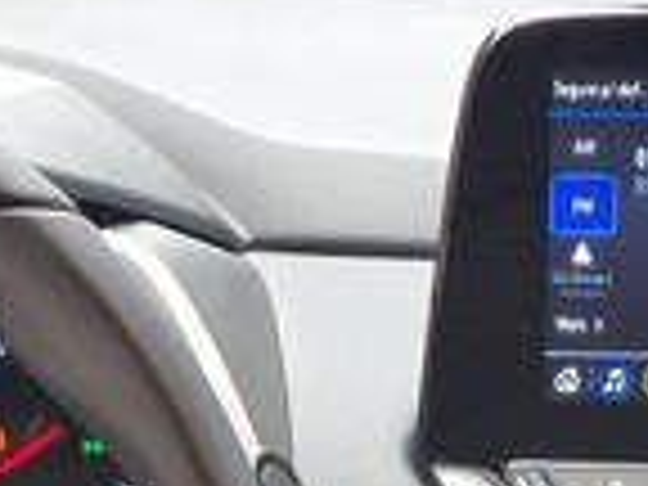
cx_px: 698
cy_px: 1233
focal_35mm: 164
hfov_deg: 11.9
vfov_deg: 8.2
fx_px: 3070
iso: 64
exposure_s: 1/60
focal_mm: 6.3
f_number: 1.7
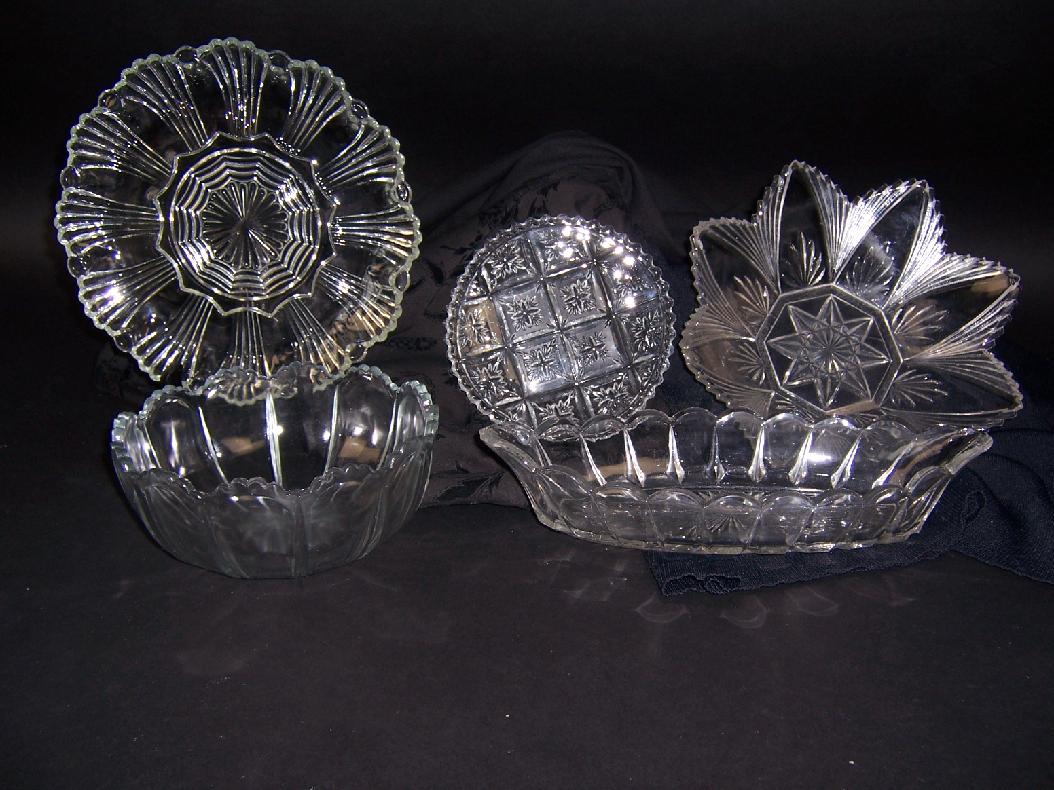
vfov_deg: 42.9
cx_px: 527
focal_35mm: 33
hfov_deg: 55.4
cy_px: 395
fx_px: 1005
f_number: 2.8
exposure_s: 1/60
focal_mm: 5.5
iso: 80
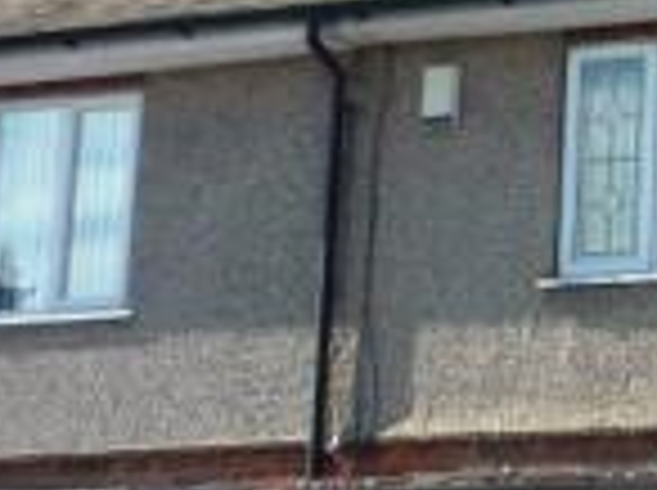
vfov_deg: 12.3
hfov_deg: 14.2
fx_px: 2274
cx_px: 1240
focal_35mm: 120
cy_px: 339
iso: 100
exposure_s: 1/400
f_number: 4
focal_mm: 5.2
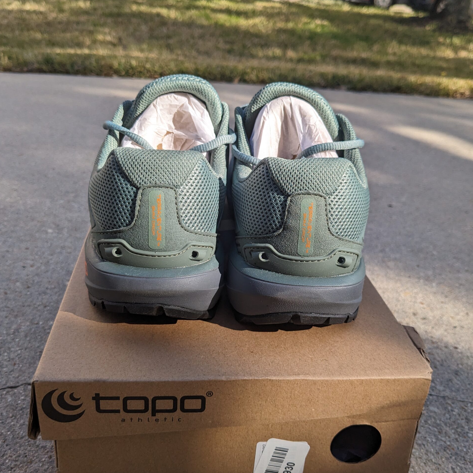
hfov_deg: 51.1
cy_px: 261
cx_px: 236
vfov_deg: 51.0
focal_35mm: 32
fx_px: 495
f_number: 1.73
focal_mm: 4.38
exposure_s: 1/1299
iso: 51
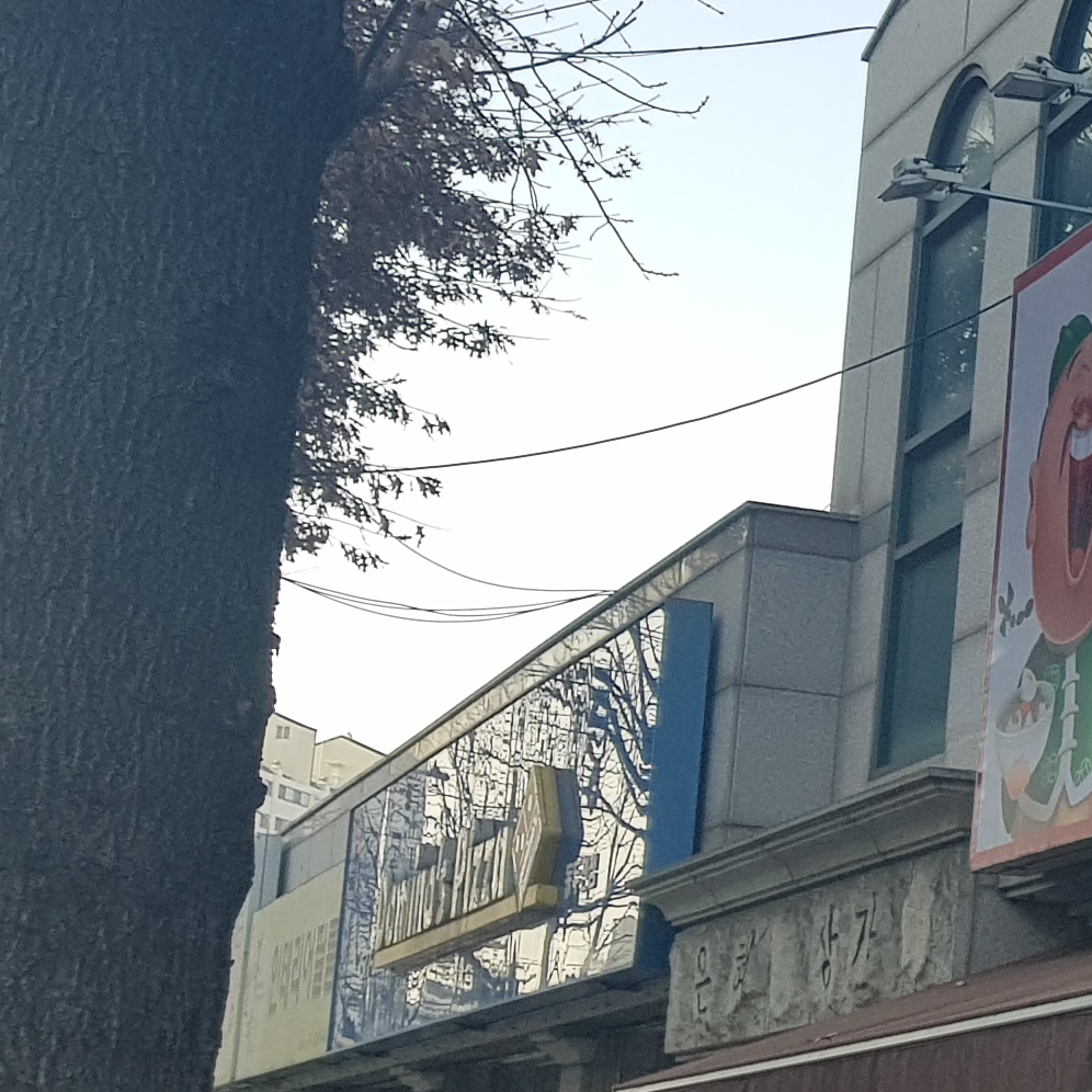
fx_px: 3319
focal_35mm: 93
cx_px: 2098
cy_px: 865
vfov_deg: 18.5
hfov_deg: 15.4
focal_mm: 4.3
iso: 40
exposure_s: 1/782
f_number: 1.7
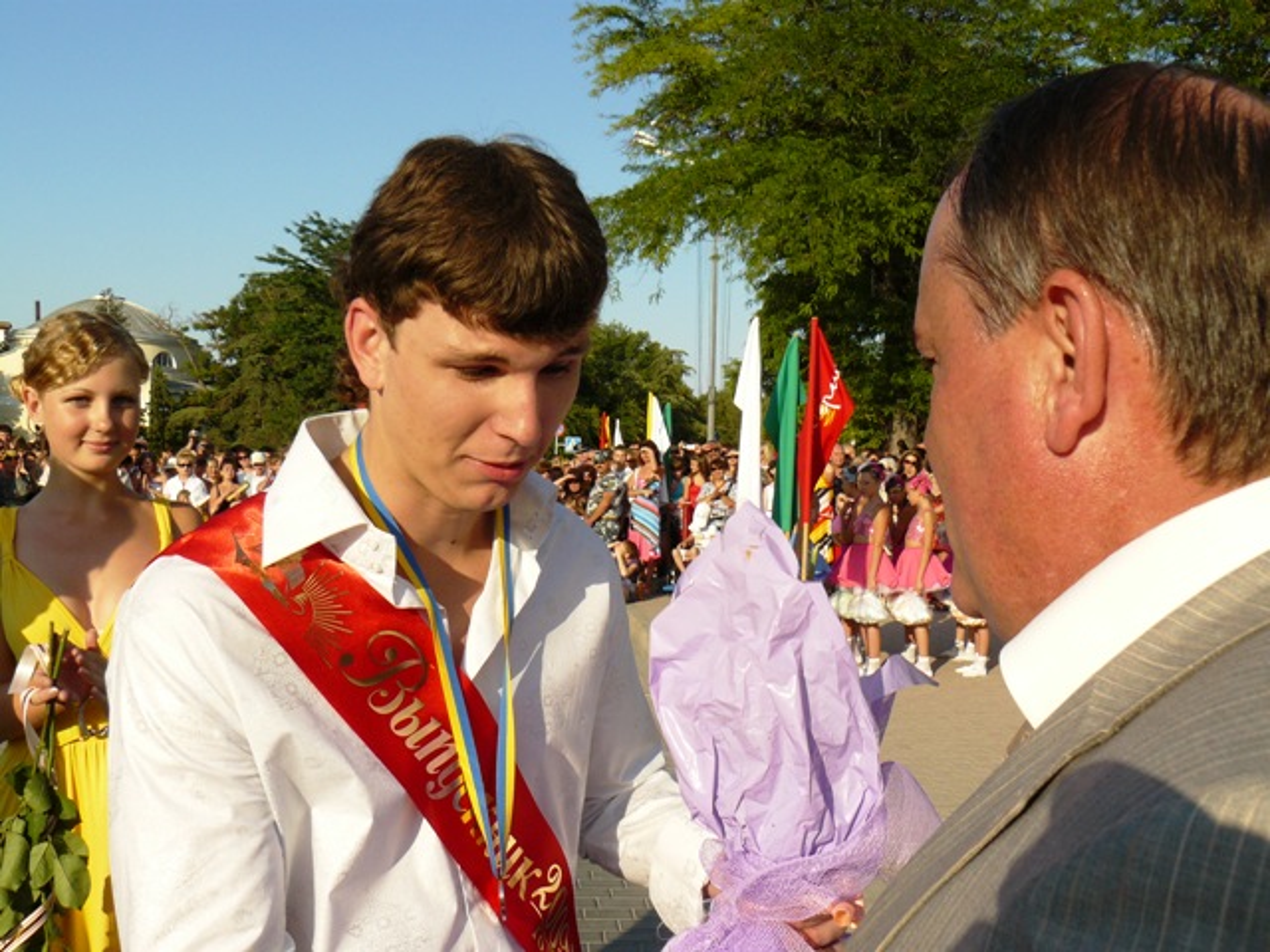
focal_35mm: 36
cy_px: 476
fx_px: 1321
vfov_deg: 39.7
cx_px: 635
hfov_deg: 51.4
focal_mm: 6
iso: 100
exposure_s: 1/400
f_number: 5.6
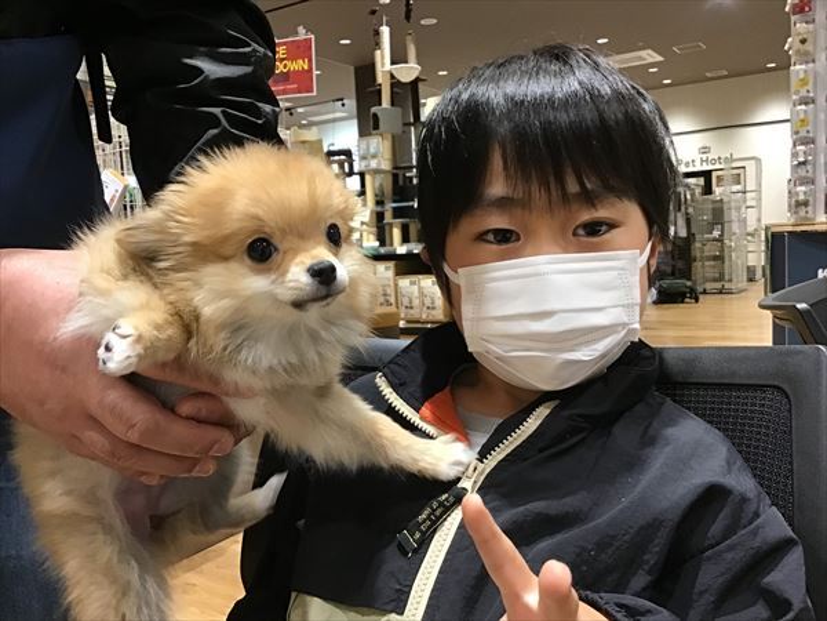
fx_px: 741
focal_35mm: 31
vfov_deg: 45.4
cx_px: 414
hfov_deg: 58.4
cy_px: 310
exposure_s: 1/30
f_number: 2.4
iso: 125
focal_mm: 3.3
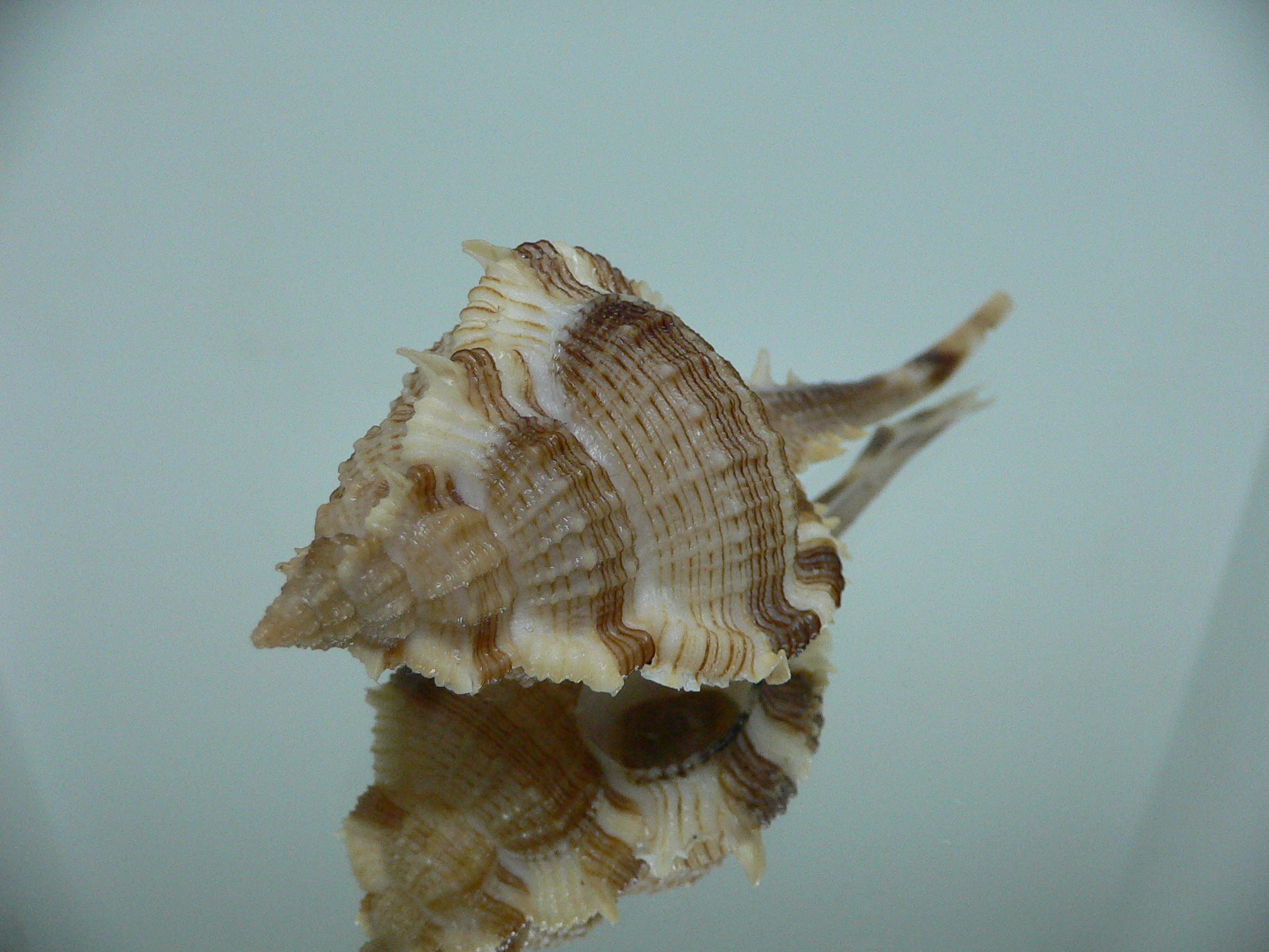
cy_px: 476
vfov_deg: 40.7
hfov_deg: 52.6
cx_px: 634
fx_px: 1283
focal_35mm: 35
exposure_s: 1/60
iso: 200
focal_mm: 4.6
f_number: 2.8
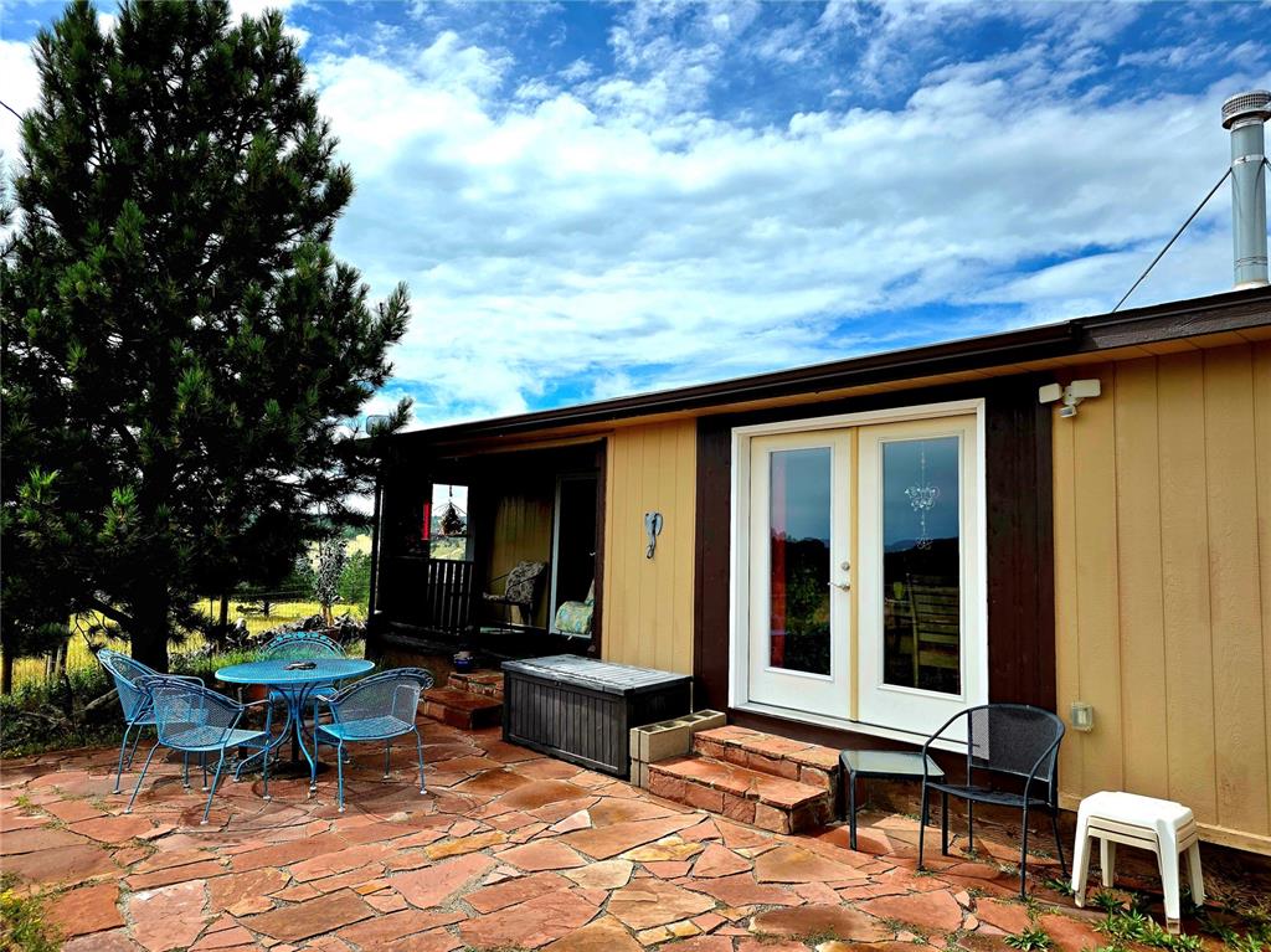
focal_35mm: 23
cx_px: 636
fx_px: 844
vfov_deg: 58.8
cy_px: 476
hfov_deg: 74.0
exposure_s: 1/10000
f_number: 1.7
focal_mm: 6.3
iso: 64
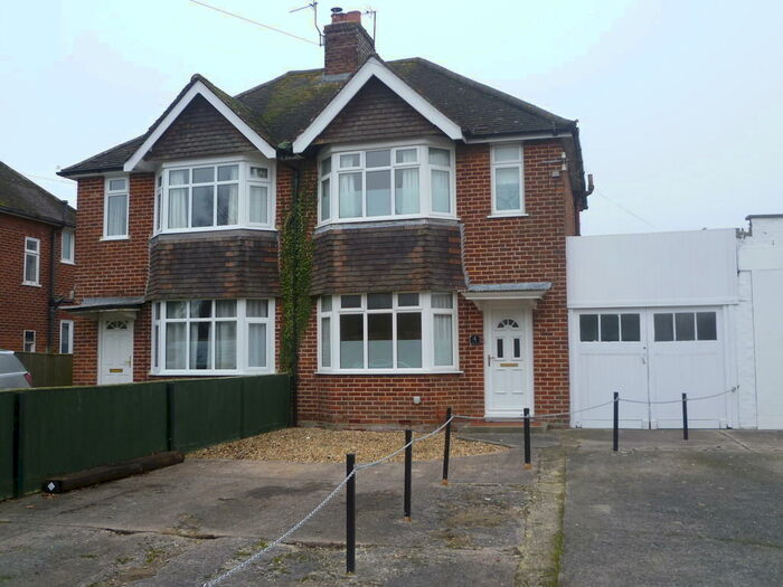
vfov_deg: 41.8
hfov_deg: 54.0
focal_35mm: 34
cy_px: 294
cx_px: 392
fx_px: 769
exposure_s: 1/80
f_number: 3.2
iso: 80
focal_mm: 6.1
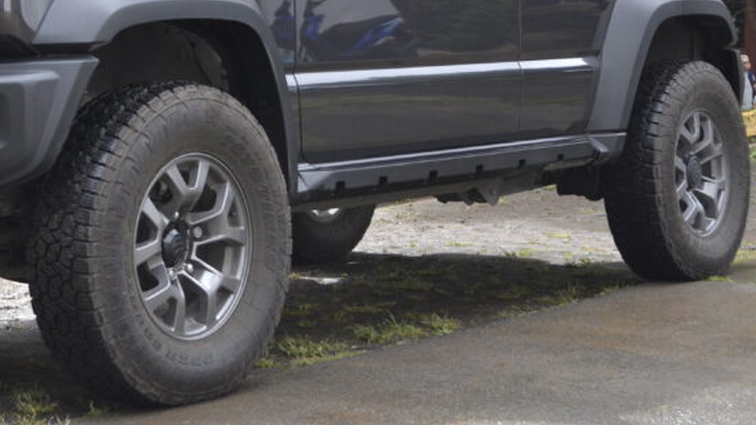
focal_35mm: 94
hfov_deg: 22.6
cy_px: 2
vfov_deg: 12.7
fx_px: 1884
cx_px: 230
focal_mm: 32
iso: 180
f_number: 5.6
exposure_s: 1/125
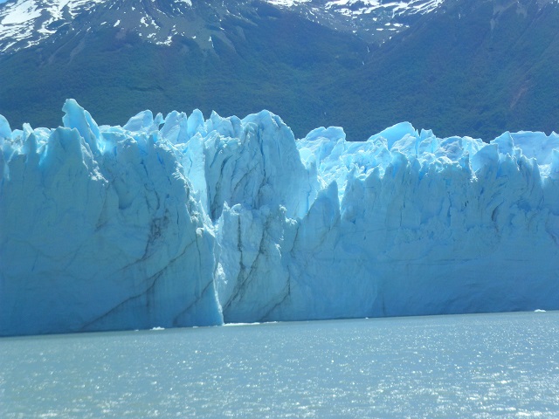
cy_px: 210
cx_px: 280
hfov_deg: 14.6
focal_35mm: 135
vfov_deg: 11.0
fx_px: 2180
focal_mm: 24.5
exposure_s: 1/500
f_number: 5.9
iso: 80
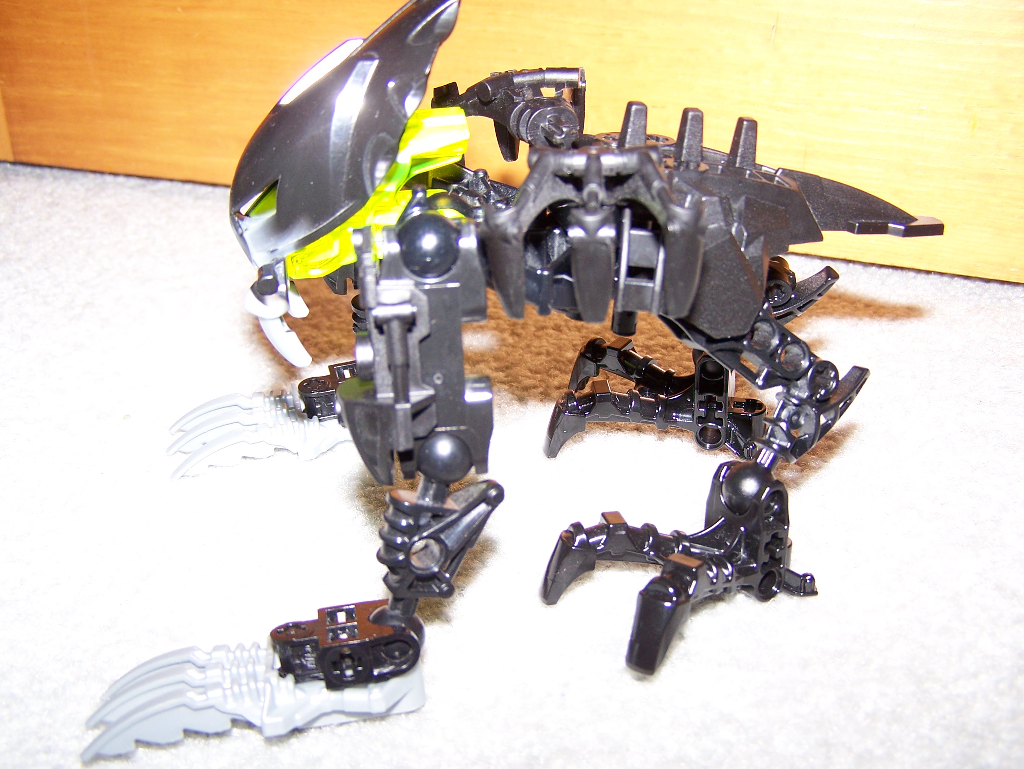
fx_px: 1154
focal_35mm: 39
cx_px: 521
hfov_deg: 47.8
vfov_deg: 36.9
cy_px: 387
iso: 80
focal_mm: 6.3
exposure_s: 1/60
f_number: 2.8
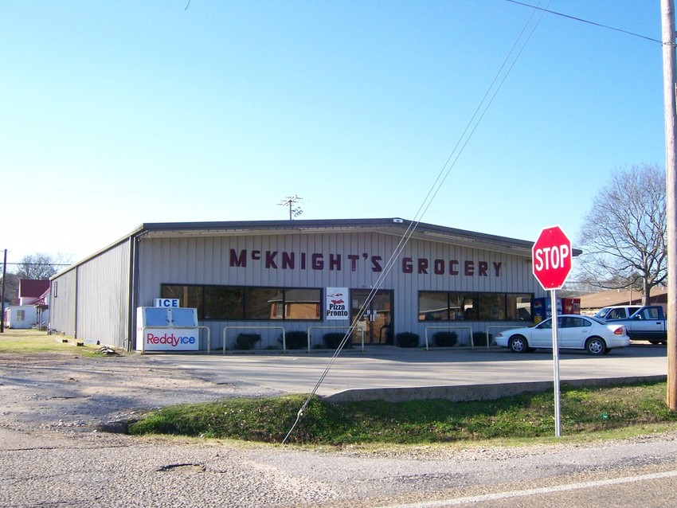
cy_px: 254
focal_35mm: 36
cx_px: 338
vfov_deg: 39.7
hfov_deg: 51.3
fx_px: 704
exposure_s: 1/500
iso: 160
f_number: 4.5
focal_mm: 6
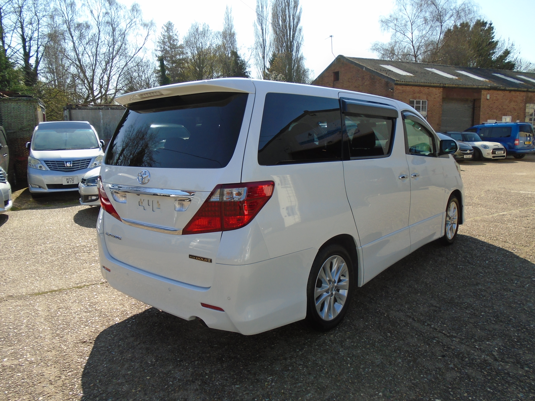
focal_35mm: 26
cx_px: 268
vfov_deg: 53.1
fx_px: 402
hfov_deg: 67.3
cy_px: 200
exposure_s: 1/640
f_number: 3.2
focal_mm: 4.6
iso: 100
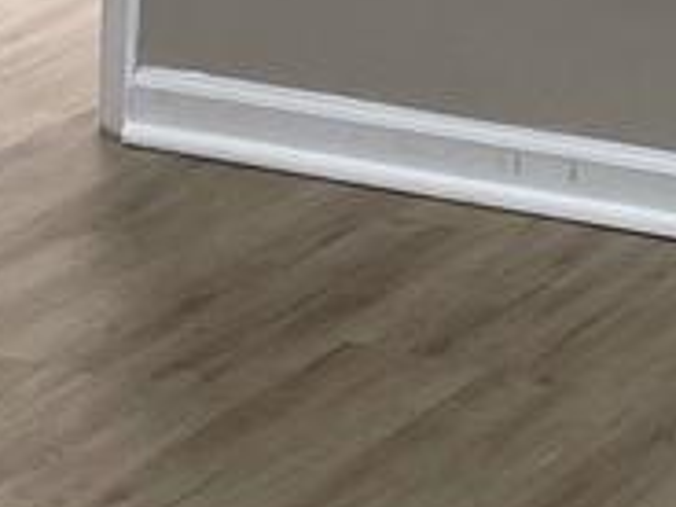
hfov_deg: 9.3
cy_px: -1161
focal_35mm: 203
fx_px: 3964
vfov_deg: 6.5
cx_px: 1209
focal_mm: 4.2
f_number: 1.6
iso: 64
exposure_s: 1/60
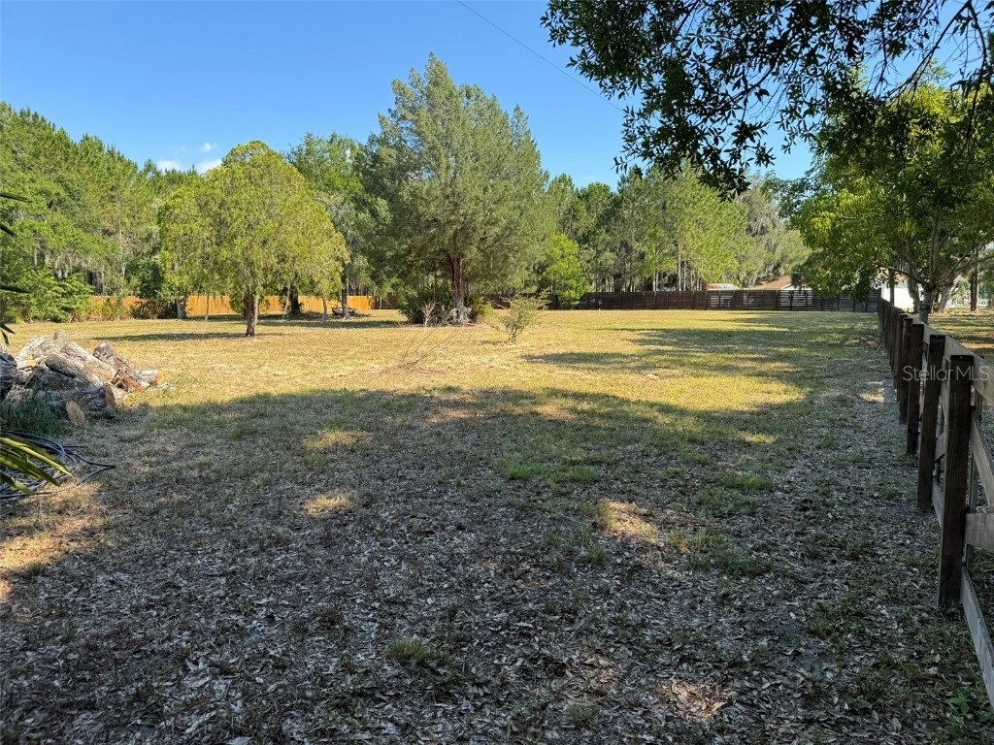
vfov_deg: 56.8
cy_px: 372
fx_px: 689
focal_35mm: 24
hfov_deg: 71.6
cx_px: 497
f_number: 1.78
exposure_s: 1/1339
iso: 80
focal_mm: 6.76
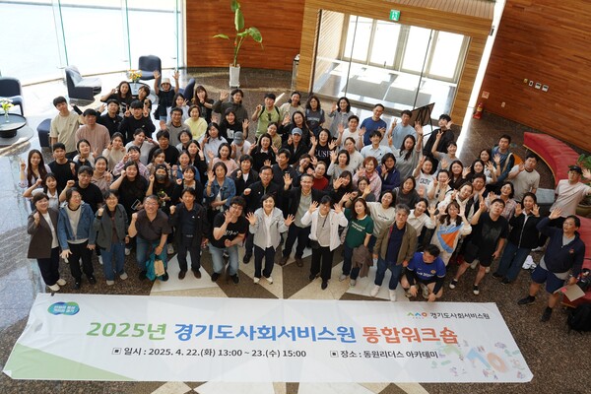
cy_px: 197
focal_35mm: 31
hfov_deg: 60.3
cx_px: 296
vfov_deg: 42.3
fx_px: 509
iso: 100
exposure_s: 1/80
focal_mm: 31
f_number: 4
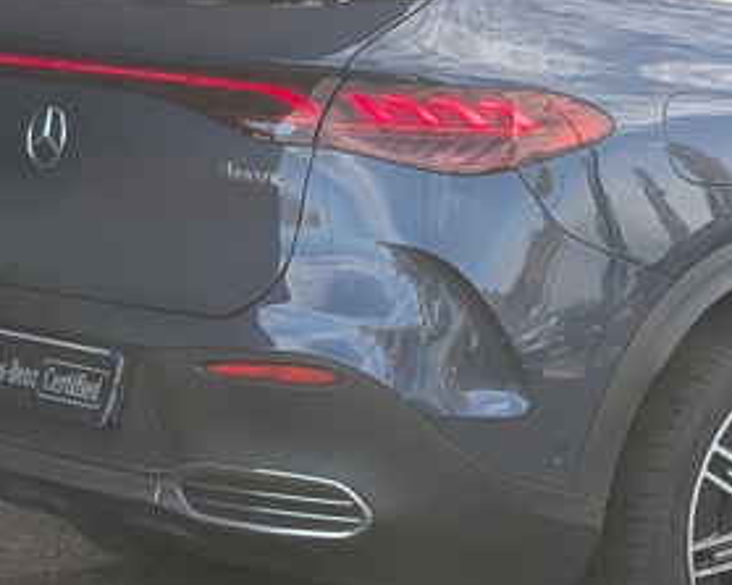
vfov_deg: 11.3
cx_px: 879
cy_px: 273
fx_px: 2967
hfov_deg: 13.7
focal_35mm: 137
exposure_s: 1/254
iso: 19
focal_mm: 6.9
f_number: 1.68
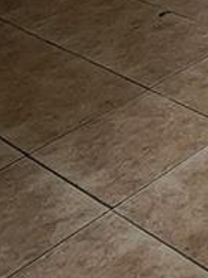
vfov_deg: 19.1
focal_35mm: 84
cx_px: 441
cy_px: -188
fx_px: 675
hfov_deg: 14.1
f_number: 2.2
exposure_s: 1/30
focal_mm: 2.2
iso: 500
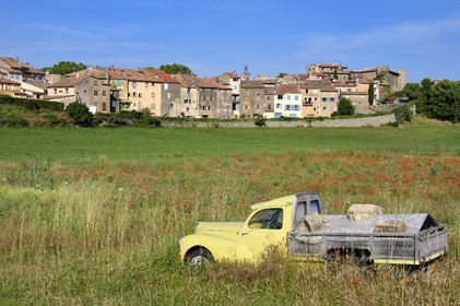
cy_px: 153
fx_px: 664
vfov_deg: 25.9
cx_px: 230
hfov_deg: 38.2
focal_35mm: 52
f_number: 10
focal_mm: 52
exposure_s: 1/500
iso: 200
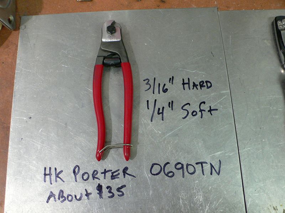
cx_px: 142
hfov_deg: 54.0
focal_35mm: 34
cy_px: 106
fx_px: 280
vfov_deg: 41.8
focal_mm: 6.3
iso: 200
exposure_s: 1/20
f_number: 2.8
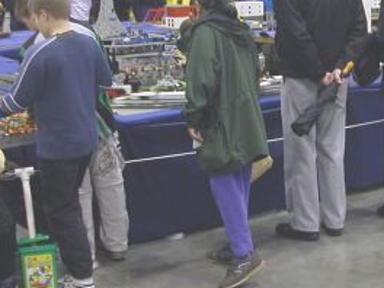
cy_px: 97
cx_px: 384
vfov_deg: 17.5
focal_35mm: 84
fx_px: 932
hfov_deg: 22.4
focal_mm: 5.6
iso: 100
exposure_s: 1/14.4
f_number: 2.7
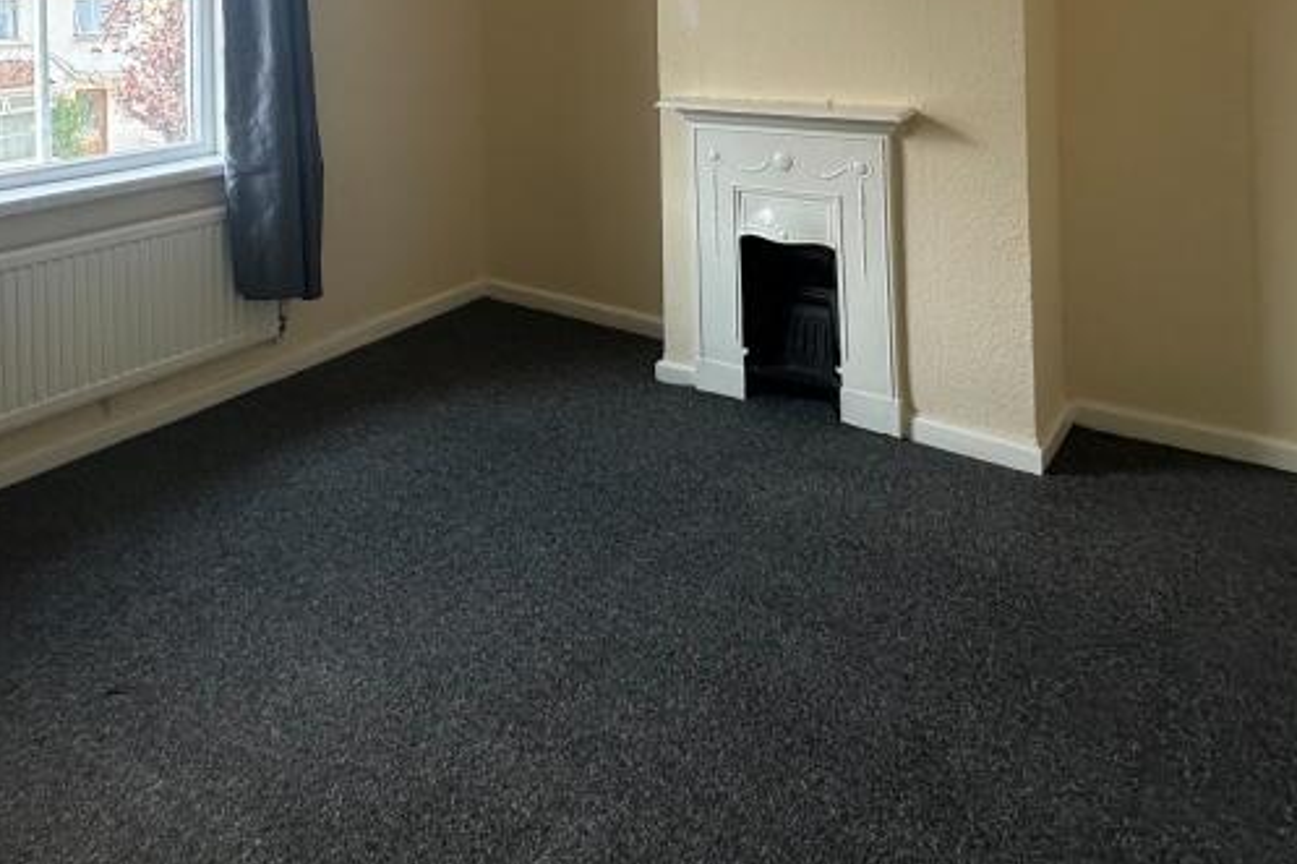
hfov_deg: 61.2
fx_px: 1080
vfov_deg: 38.0
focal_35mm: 30
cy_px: -31
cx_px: 491
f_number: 2.2
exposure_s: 1/231
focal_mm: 2.22
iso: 40
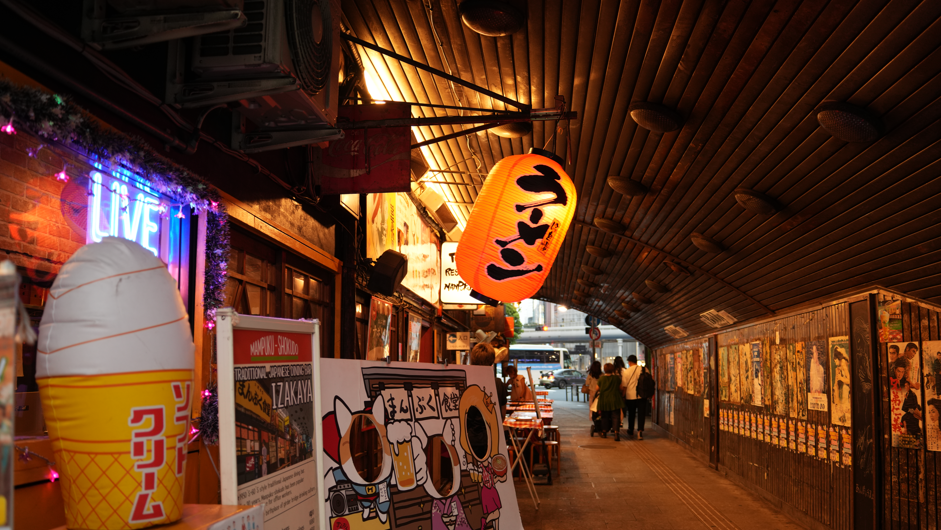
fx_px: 749
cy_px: 311
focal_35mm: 30
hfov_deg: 64.3
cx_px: 469
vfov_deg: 38.8
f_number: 4
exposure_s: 1/30
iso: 500
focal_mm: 28
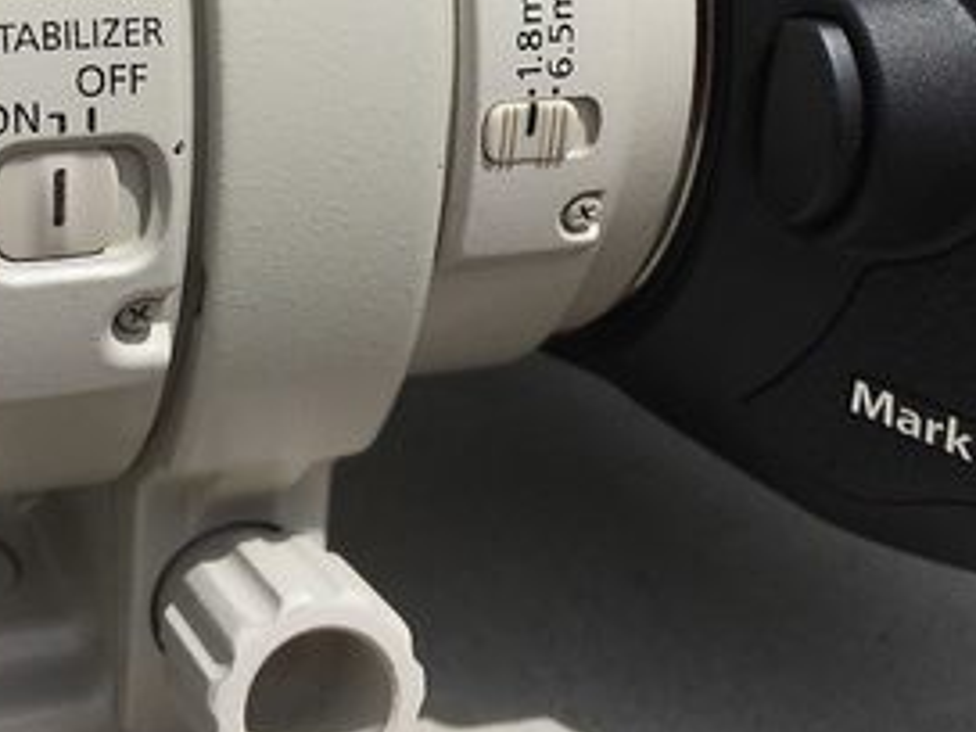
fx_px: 1804
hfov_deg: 29.7
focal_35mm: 64
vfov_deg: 22.1
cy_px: 0
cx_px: 219
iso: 32
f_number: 2.2
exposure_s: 1/4405
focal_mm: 4.15
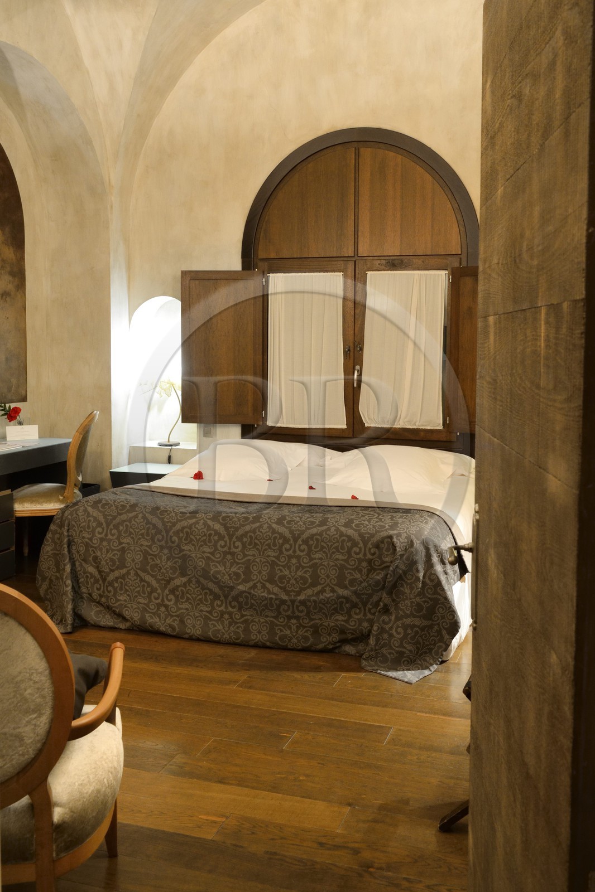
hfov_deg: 41.1
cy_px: 446
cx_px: 298
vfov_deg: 58.7
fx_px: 794
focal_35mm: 32
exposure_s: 1/2.5
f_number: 9
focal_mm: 32
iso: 1600
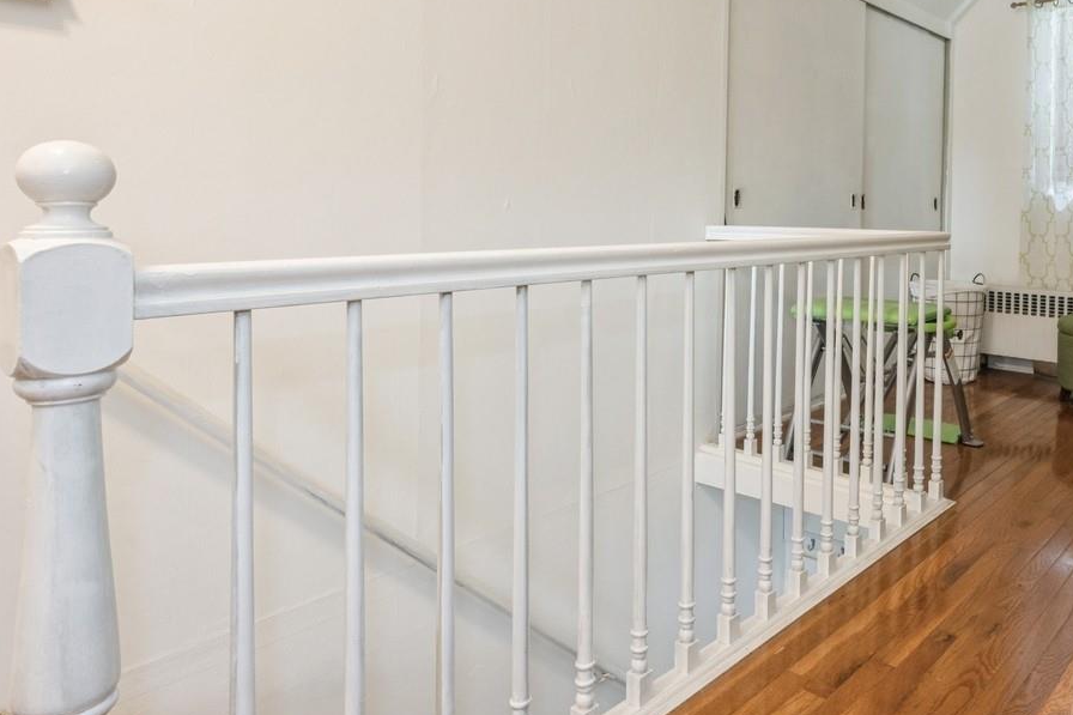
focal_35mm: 26
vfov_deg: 48.3
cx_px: 801
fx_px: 772
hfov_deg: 65.5
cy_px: 200
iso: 400
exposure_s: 1/1.67
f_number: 11
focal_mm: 14.5
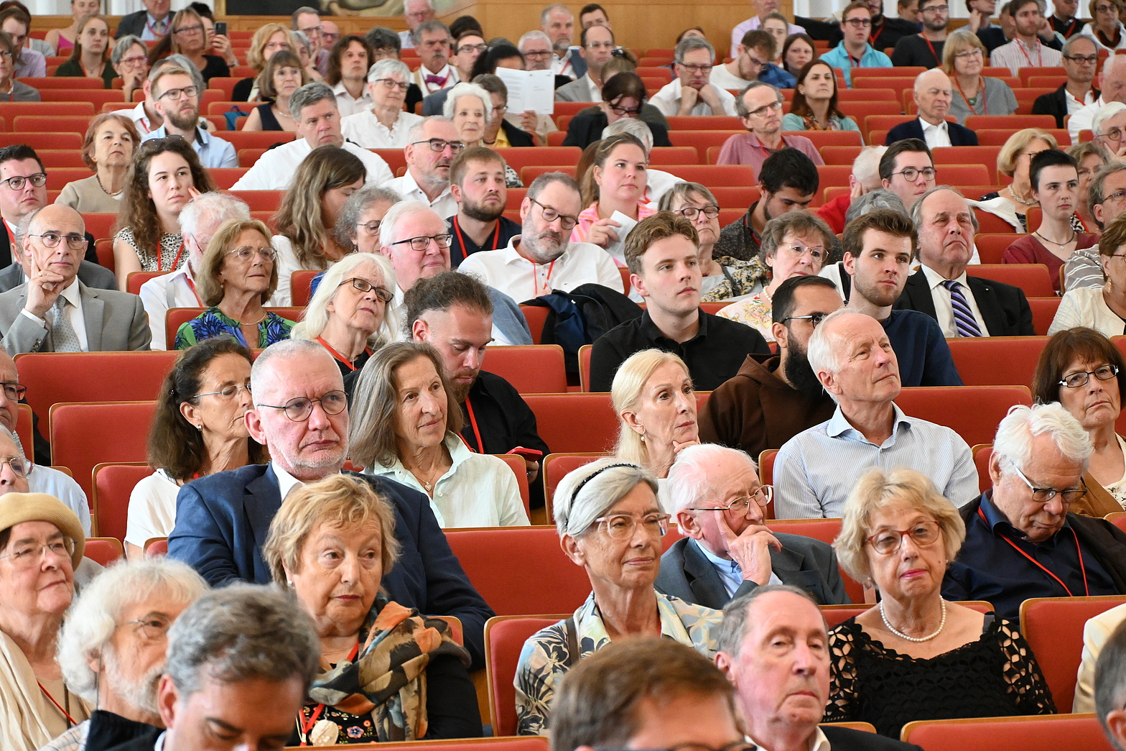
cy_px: 376
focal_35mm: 114
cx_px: 563
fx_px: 3565
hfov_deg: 17.9
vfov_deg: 12.0
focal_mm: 76
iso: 4500
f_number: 5.3
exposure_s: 1/125
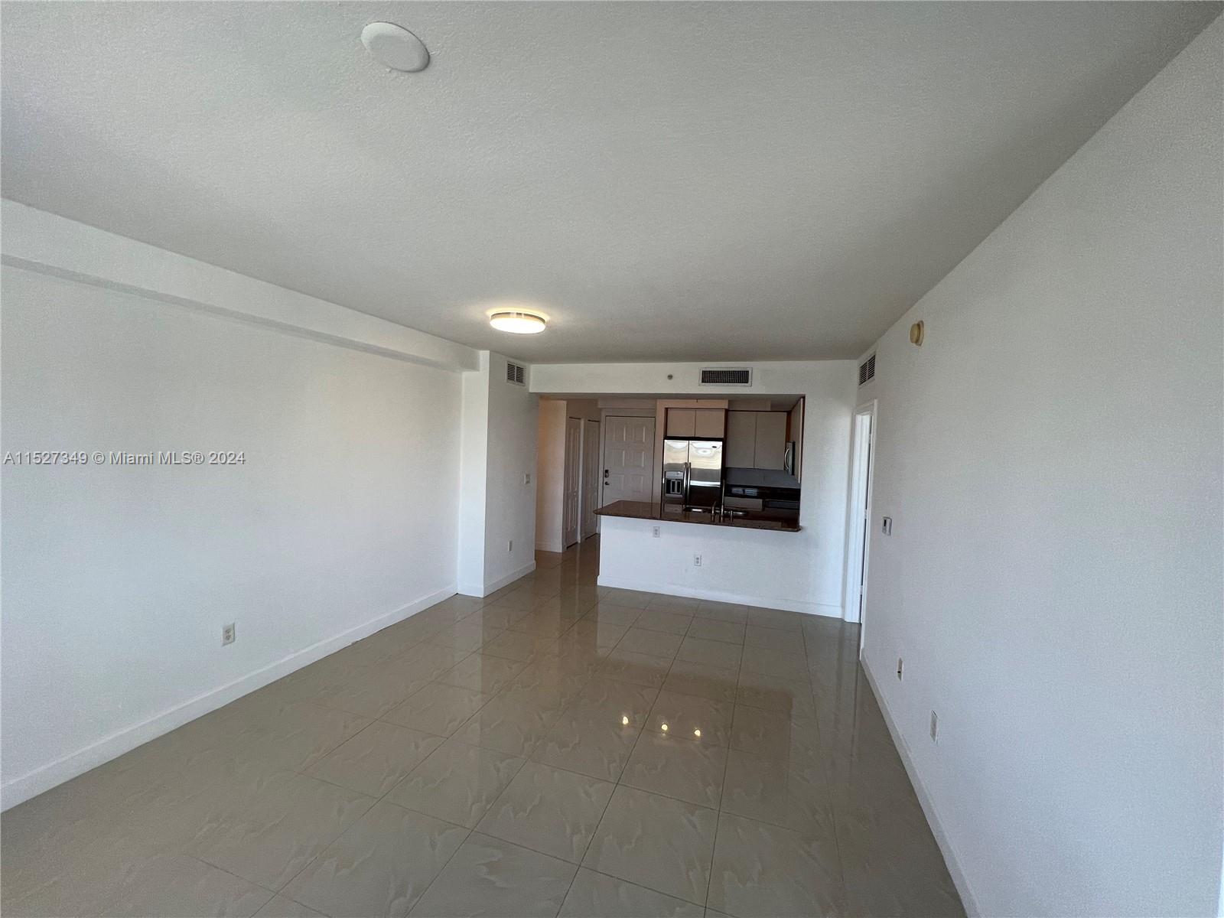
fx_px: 460
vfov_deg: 89.9
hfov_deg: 106.2
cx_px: 612
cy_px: 459
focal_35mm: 13
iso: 125
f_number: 1.8
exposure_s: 1/120
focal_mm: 1.57
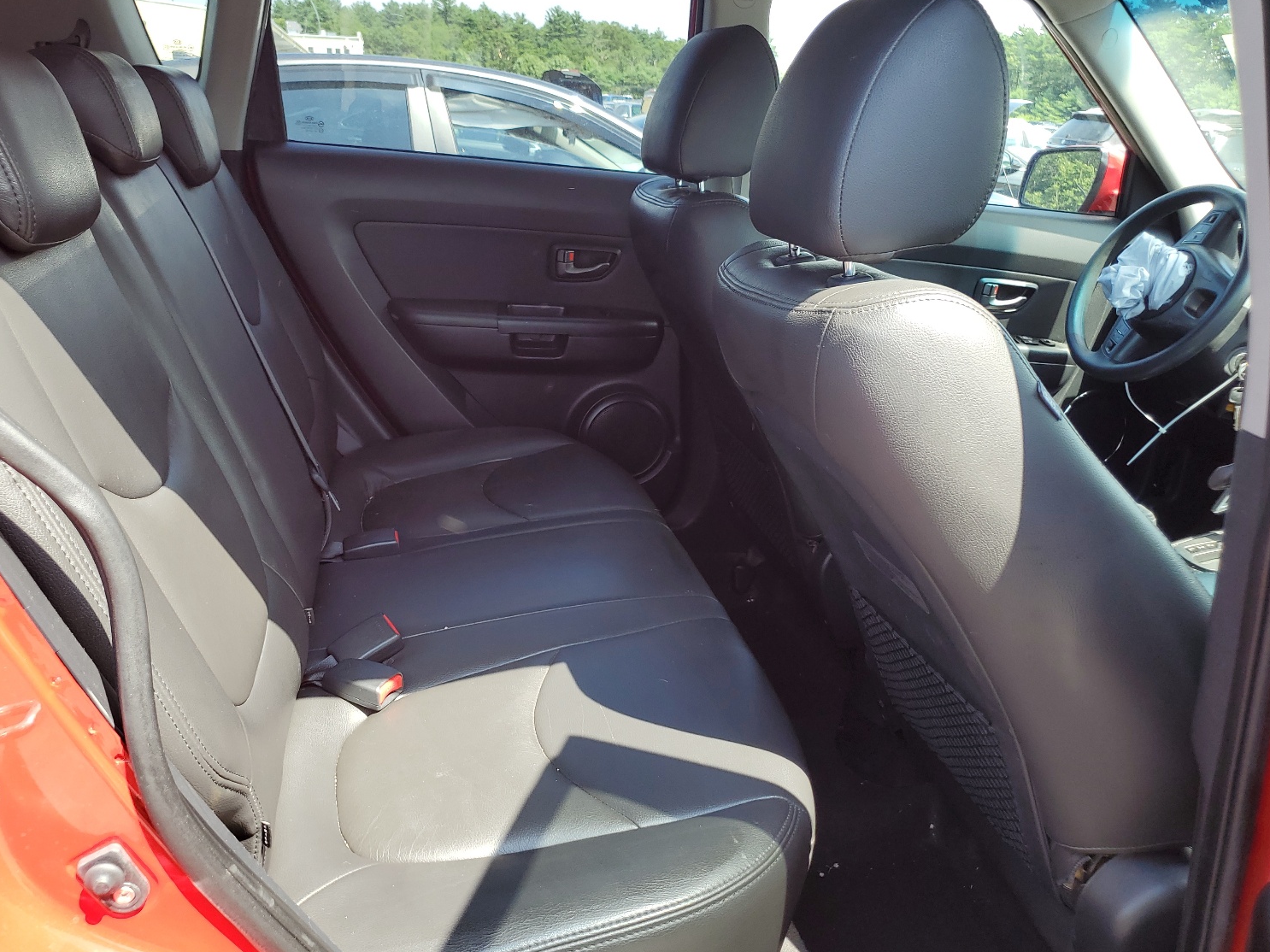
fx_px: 1027
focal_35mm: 28
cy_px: 473
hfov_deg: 63.4
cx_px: 610
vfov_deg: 49.7
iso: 50
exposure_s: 1/303
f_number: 1.5
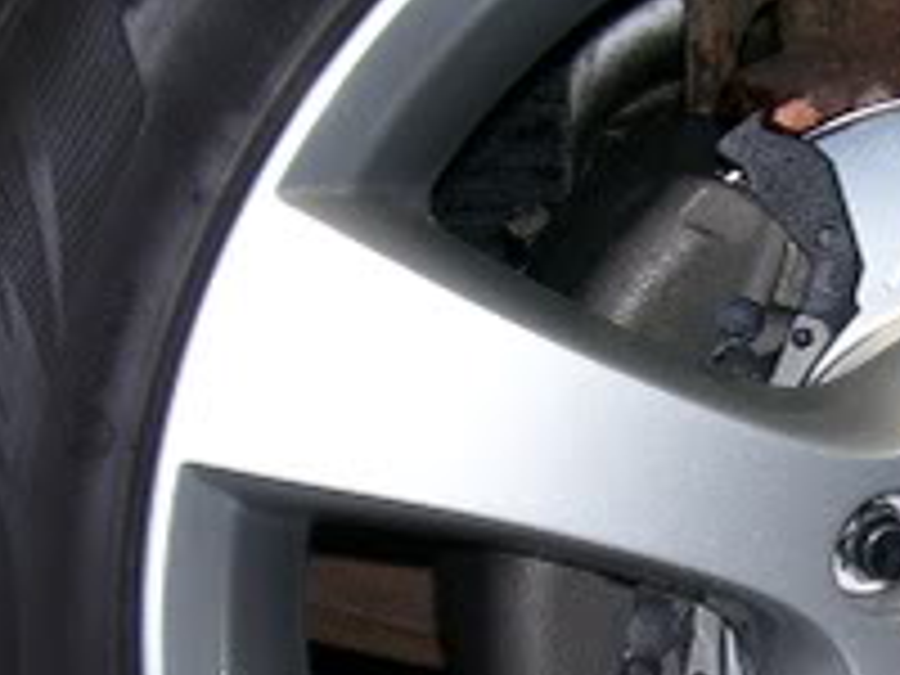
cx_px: 1112
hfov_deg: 17.1
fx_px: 2834
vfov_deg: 13.4
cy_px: 639
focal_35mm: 109
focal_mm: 5.6
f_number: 2.7
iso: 80
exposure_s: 1/60
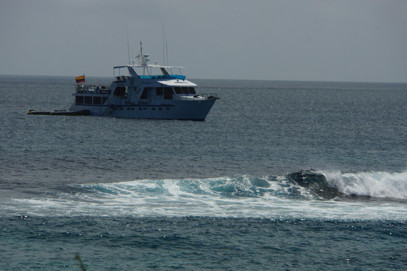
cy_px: 136
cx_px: 204
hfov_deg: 6.9
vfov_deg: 4.6
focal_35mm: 300
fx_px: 3392
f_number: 8
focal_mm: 200
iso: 100
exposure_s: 1/400
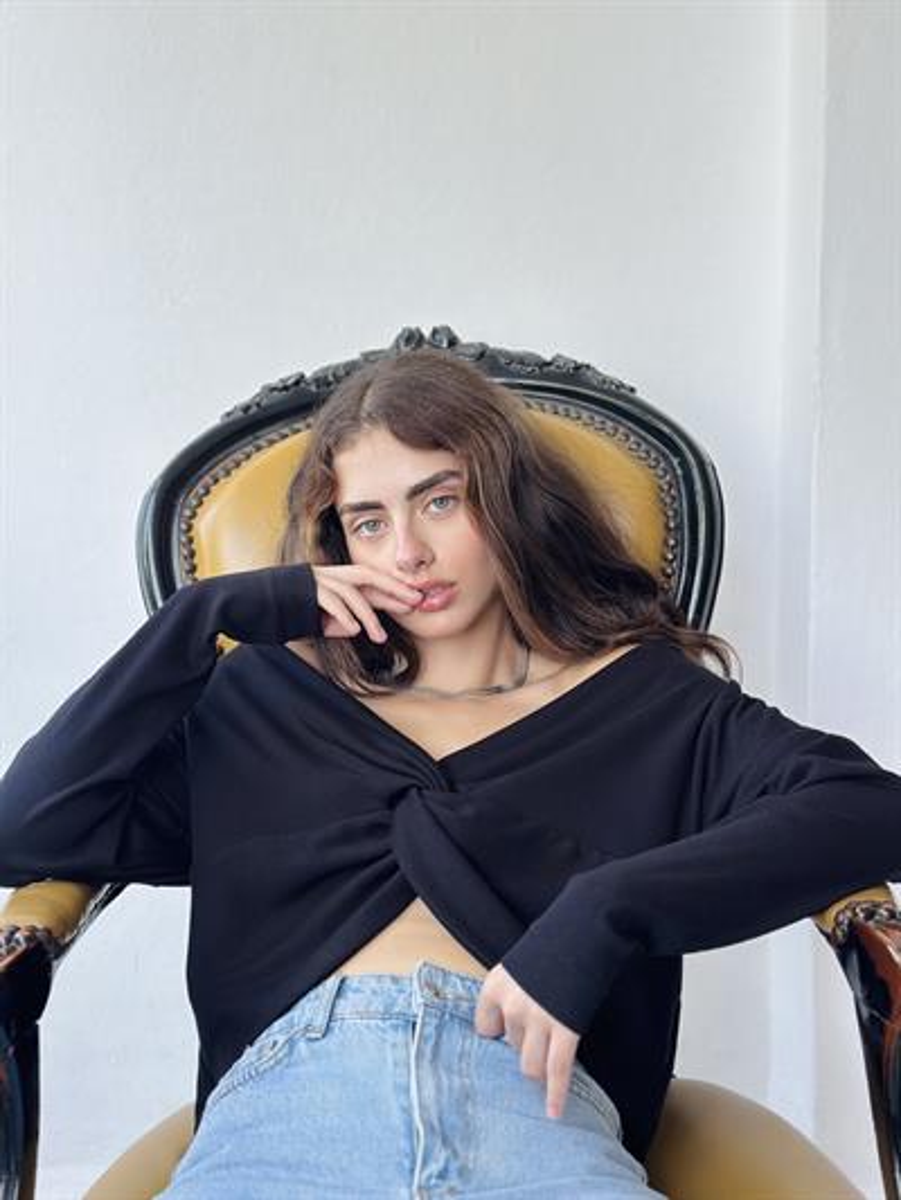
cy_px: 600
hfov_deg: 30.3
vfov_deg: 39.6
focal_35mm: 48
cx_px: 450
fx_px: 1665
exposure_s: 1/172
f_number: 1.78
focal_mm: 6.86
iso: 80
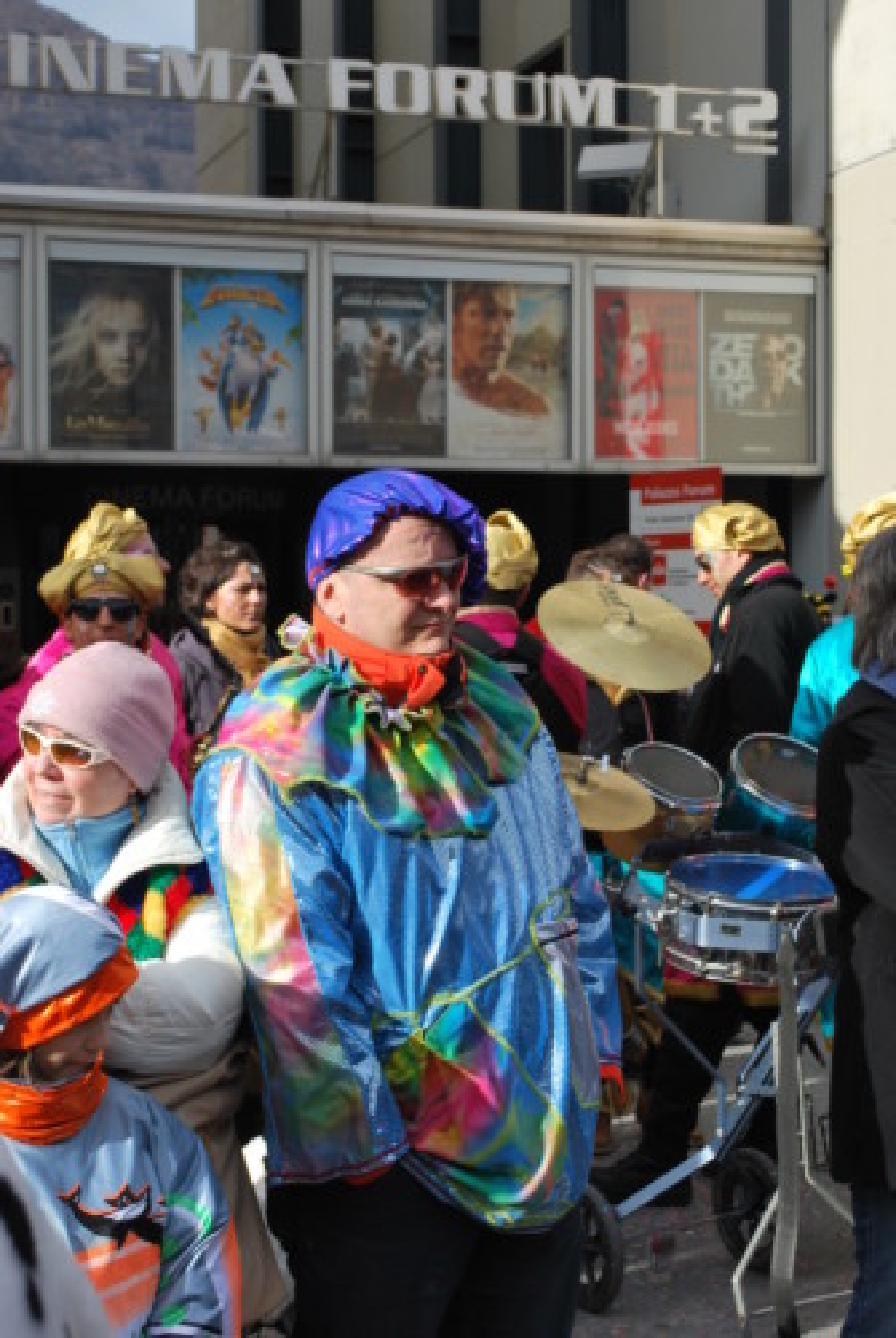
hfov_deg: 22.7
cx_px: 448
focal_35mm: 60
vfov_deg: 33.4
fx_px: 2232
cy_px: 669
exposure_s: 1/250
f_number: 8
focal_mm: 40
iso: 100
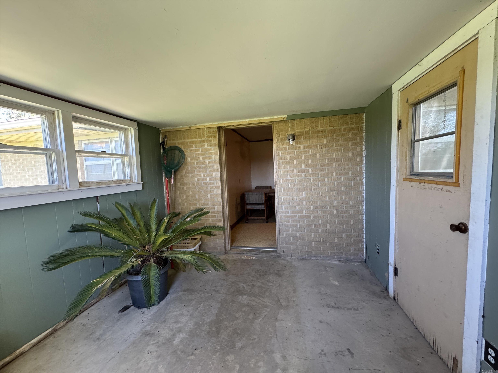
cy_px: 186
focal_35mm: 14
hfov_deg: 102.1
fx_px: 201
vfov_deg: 85.7
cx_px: 249
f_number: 2.2
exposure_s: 1/99
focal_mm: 2.22
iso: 320
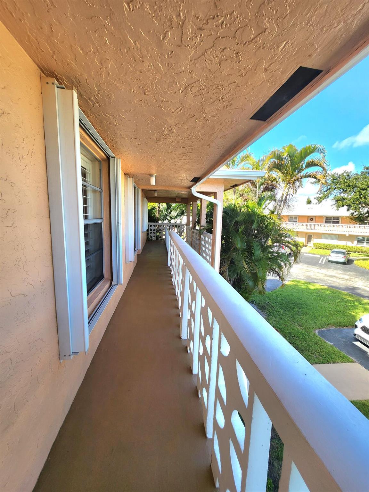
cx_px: 184
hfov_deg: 89.9
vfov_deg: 106.2
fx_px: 185
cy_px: 246
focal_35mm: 13
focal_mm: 1.74
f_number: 2.2
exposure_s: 1/227
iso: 32
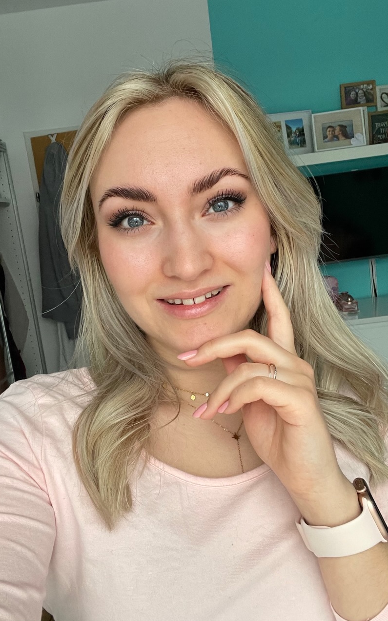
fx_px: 541
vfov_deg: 59.7
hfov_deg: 39.4
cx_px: 167
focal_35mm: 32
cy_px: 310
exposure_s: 1/60
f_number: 2.2
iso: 160
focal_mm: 2.71
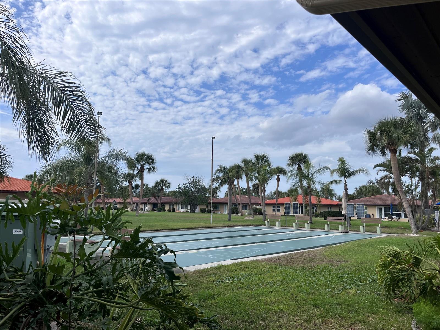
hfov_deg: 67.3
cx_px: 220
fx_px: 330
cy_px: 165
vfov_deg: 53.1
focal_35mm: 26
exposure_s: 1/6494
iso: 50
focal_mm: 5.1
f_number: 1.6
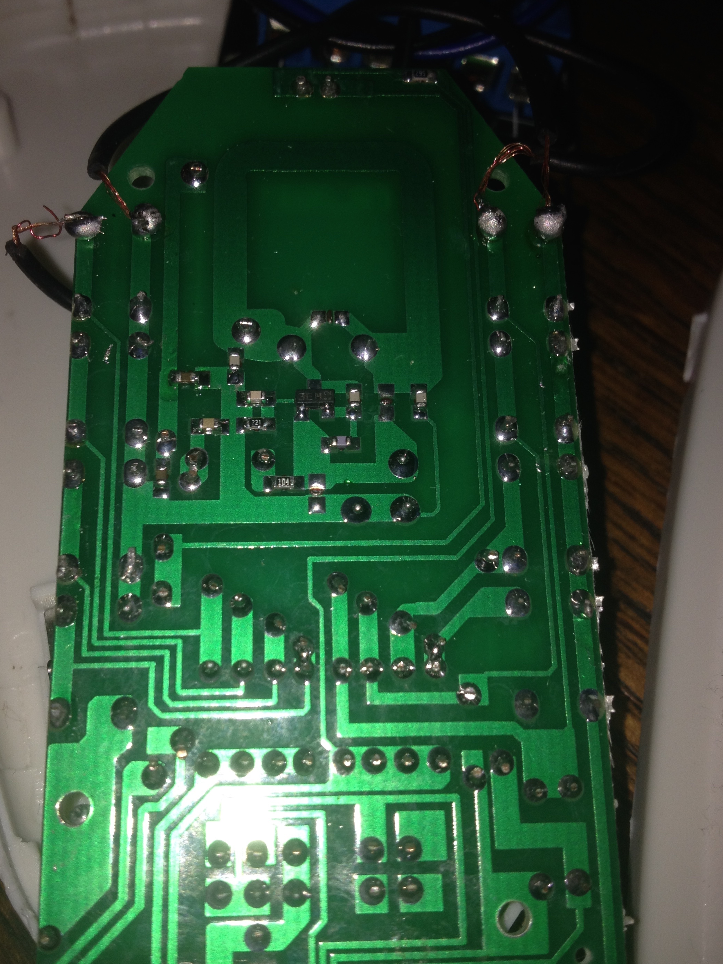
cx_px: 331
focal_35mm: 41
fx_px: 1142
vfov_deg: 45.8
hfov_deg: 35.1
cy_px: 458
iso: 50
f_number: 2.4
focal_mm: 4.28
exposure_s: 1/388
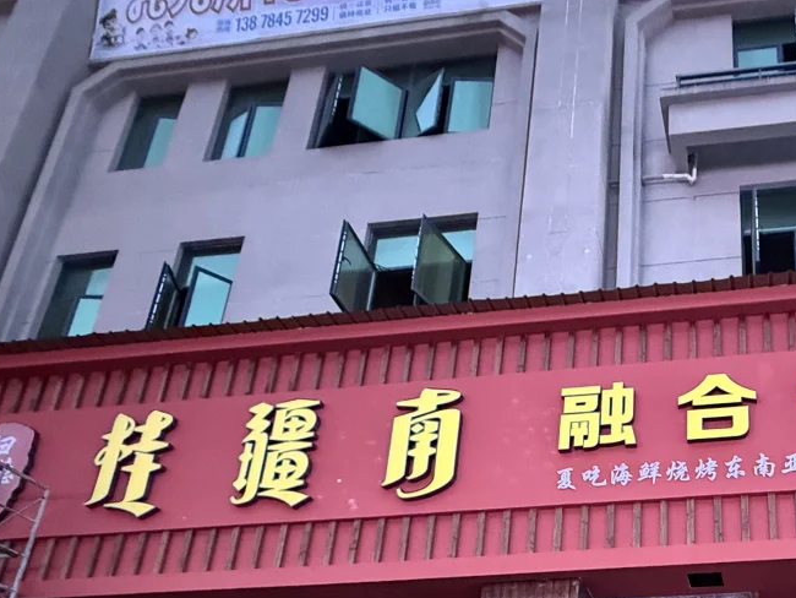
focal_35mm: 31
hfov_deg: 51.7
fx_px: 713
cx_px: 712
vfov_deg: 37.8
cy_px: 660
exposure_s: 1/50
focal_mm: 2.22
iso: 1250
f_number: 2.2
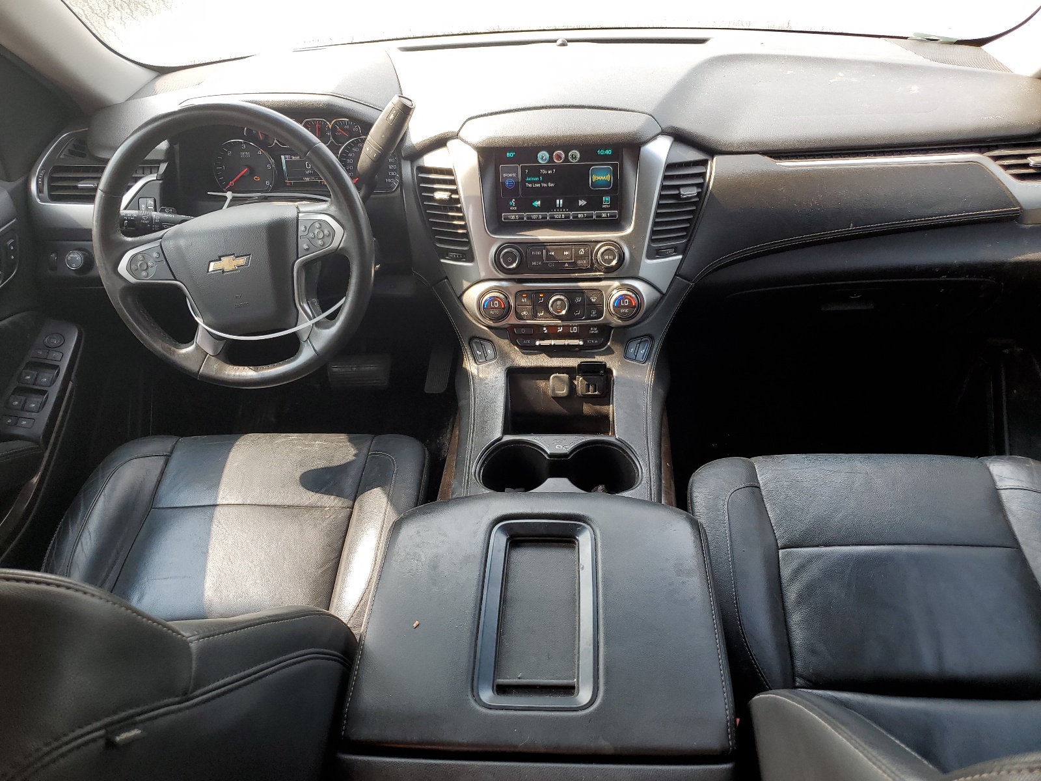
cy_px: 390
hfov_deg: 67.3
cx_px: 520
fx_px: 782
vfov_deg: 53.1
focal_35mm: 26
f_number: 1.5
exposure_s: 1/213
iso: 50
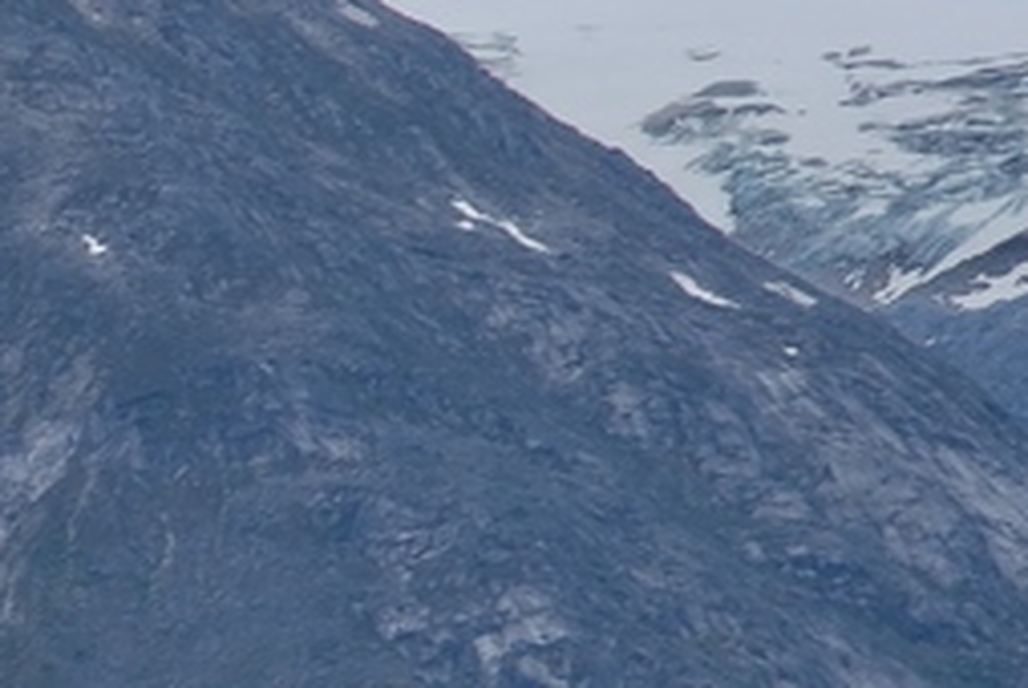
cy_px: 595
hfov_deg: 3.4
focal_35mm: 604
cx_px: -251
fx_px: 17267
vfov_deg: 2.3
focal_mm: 120
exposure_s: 1/250
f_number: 6.3
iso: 100
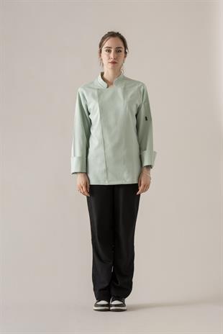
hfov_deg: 11.8
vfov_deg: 17.6
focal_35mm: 116
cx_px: 112
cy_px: 167
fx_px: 1076
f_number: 11
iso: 320
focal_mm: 116
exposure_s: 1/160
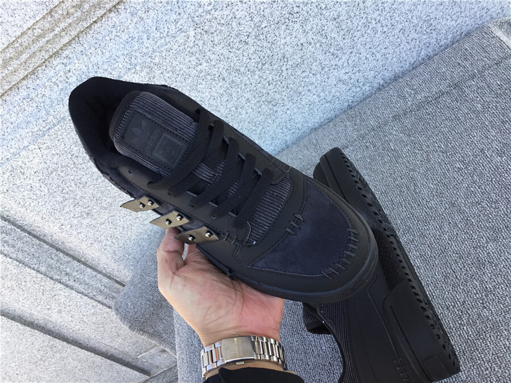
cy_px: 192
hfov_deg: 58.4
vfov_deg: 45.4
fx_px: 458
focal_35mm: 31
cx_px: 256
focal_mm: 3.3
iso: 25
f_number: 2.4
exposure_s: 1/171
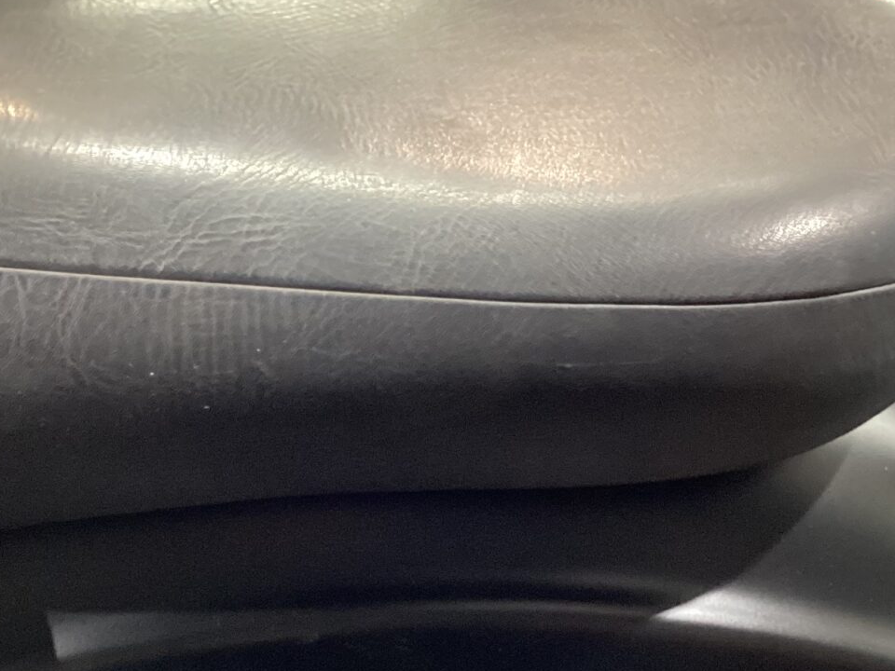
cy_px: 481
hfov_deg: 31.1
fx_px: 1603
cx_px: 380
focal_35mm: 62
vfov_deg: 23.5
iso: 320
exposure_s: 1/40
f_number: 2.4
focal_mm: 3.3
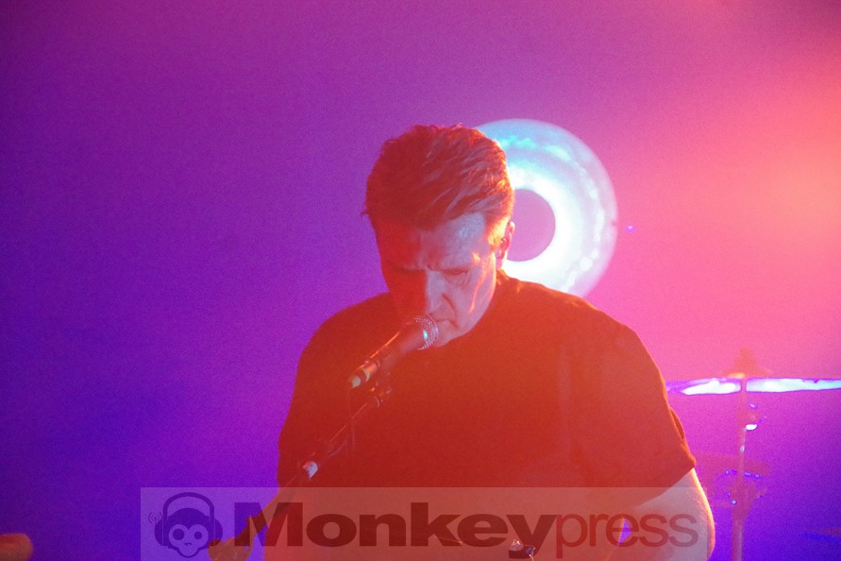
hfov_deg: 19.8
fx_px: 2406
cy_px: 280
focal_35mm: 103
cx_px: 424
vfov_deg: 13.3
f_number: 4.5
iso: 6400
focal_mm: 68
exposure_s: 1/250
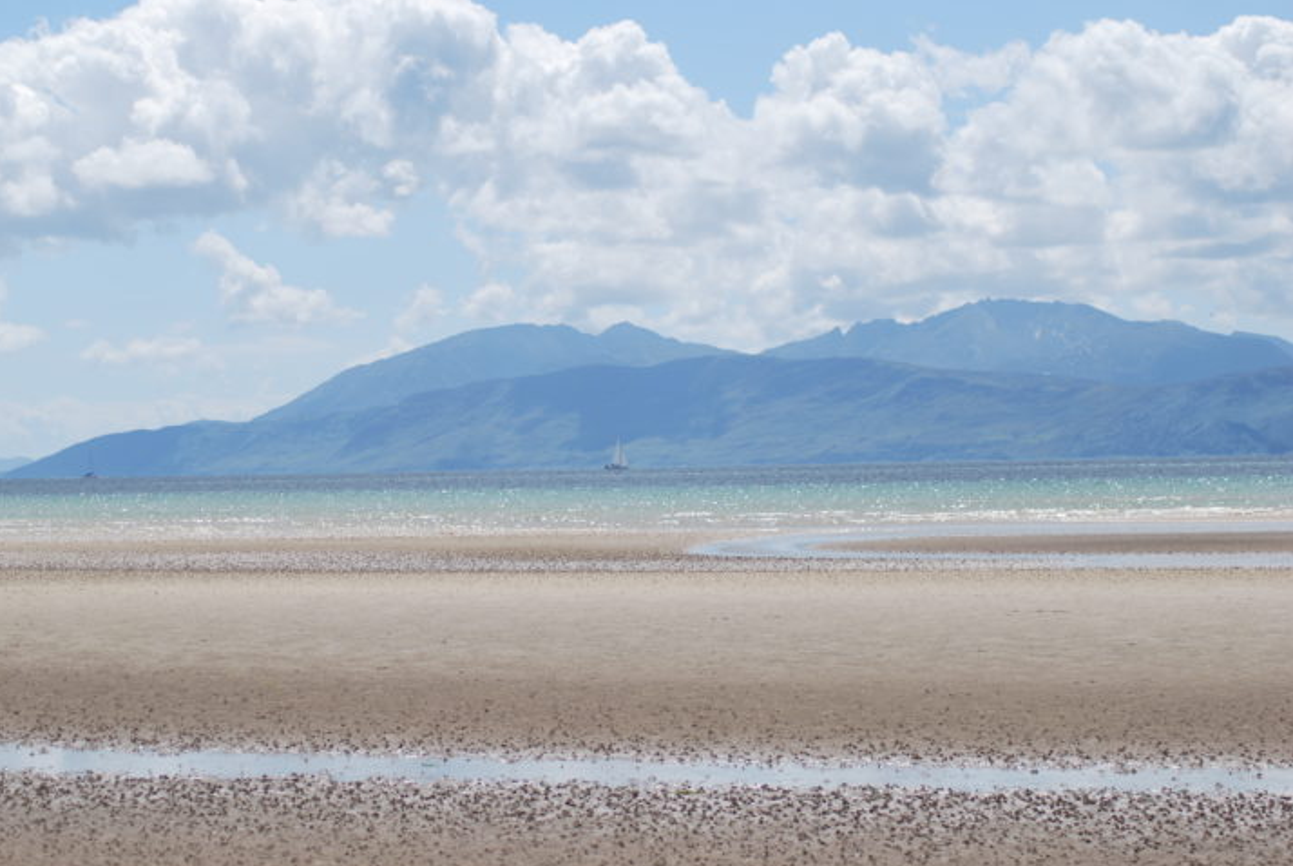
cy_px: 422
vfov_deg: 12.2
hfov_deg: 18.1
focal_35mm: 113
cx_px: 601
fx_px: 4064
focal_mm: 70
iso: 100
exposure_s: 1/640
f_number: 6.3
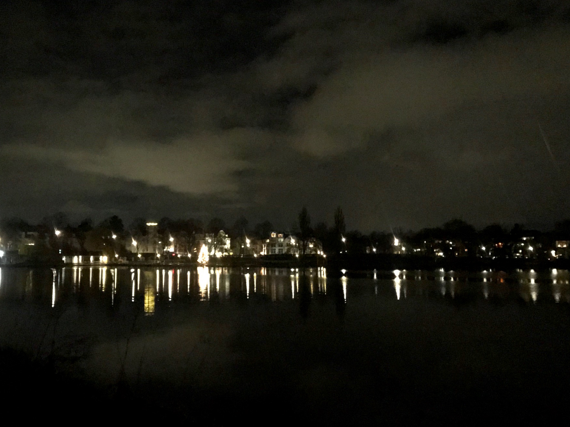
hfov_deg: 56.8
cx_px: 271
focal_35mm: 32
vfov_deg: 44.2
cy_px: 209
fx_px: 527
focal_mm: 3.99
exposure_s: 1/4
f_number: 1.8
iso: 1600
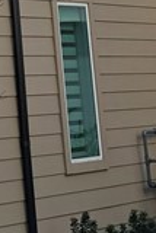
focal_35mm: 153
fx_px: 992
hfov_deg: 8.3
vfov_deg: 11.8
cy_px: -253
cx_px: -216
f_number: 1.7
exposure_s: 1/1000
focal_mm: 6.3
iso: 12
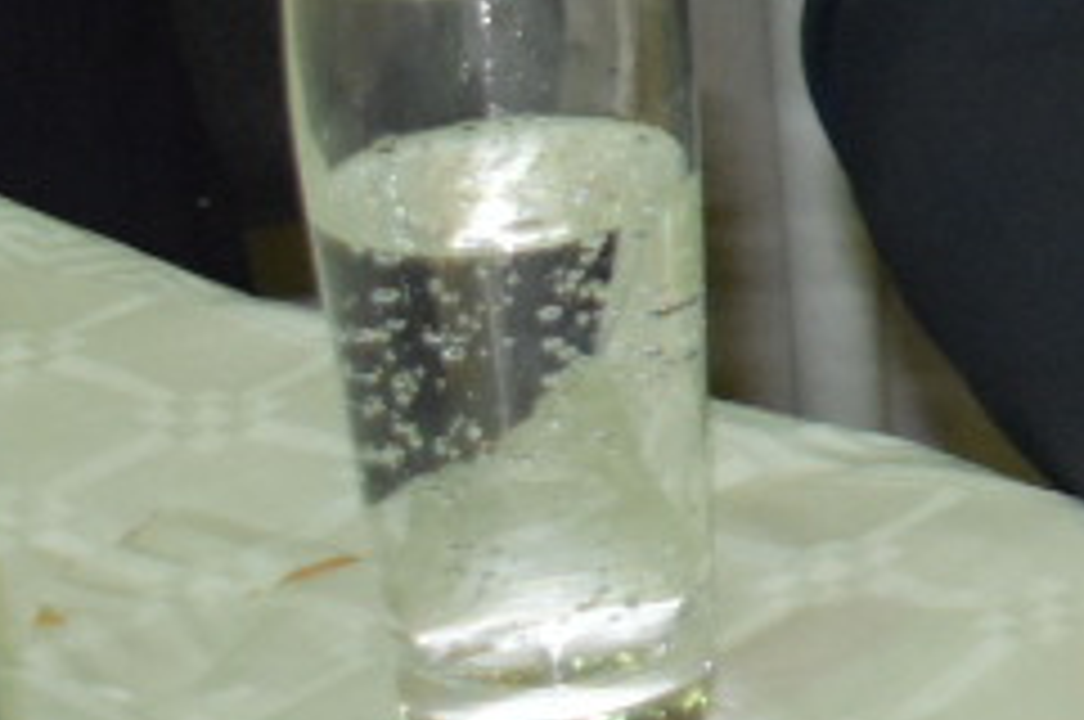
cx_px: 3081
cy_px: -1282
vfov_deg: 4.1
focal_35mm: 323
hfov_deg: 6.0
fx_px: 9713
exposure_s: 1/125
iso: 1400
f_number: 4.5
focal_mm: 32
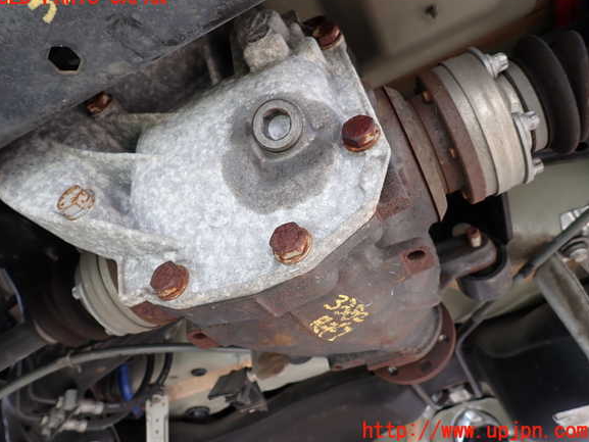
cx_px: 287
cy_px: 214
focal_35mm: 26
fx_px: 442
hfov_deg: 67.3
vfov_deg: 53.1
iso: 100
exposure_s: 1/100
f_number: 2.8
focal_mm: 4.5
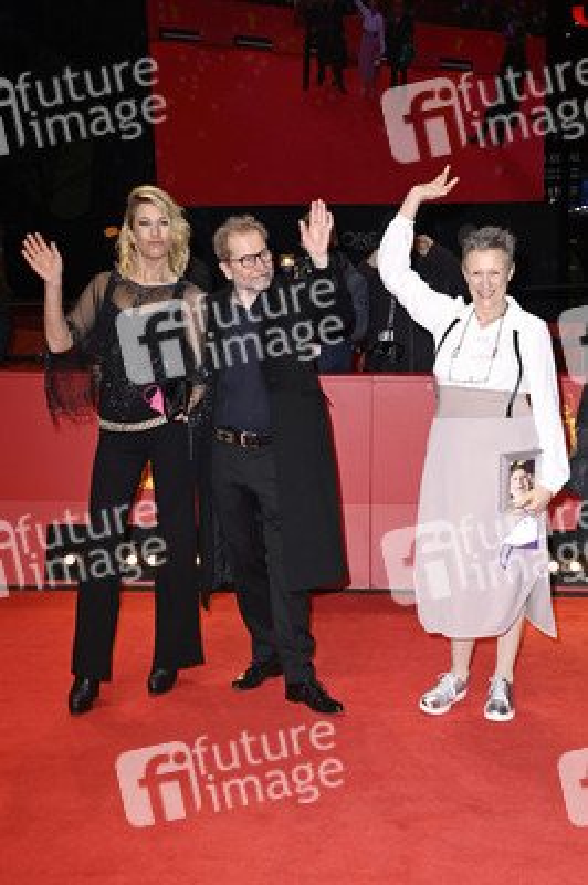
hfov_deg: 28.0
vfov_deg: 41.1
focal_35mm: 48
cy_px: 442
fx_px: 1178
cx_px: 294
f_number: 5.6
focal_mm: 48
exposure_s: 1/200
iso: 640
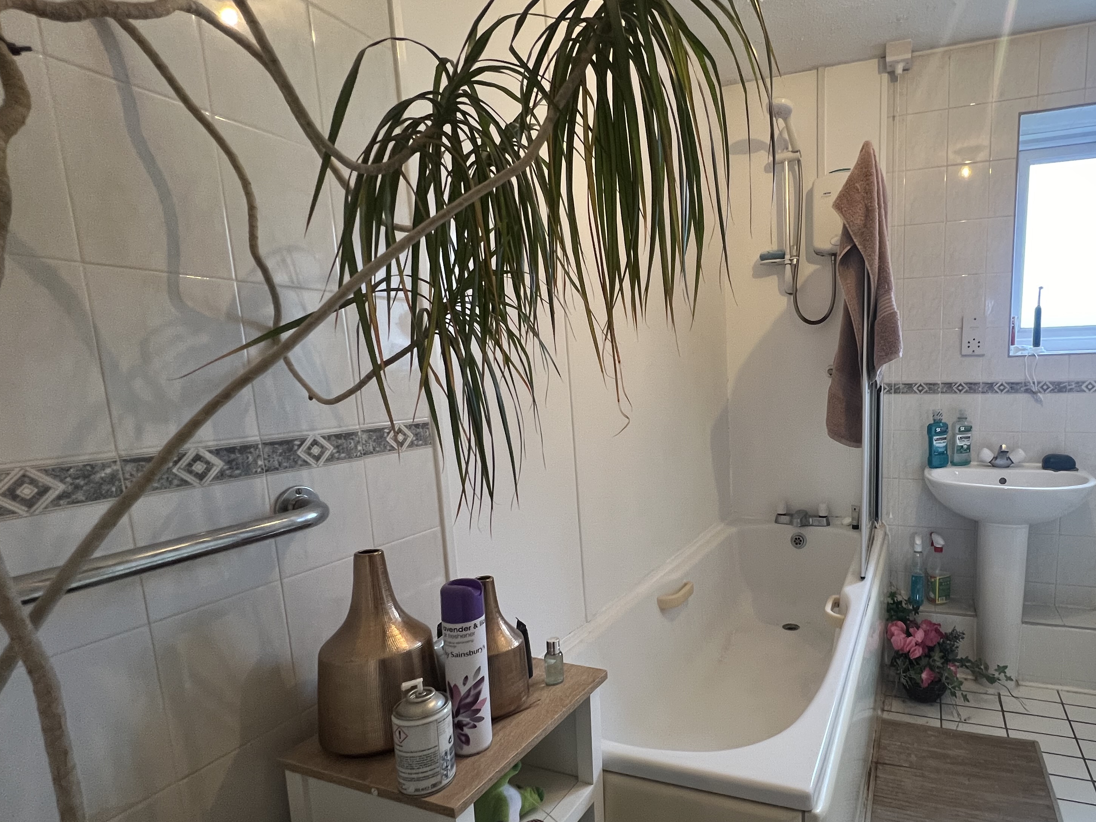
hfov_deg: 84.7
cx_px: 729
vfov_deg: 71.3
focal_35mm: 18
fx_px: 570
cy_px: 460
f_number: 1.8
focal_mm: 1.57
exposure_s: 1/50
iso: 250
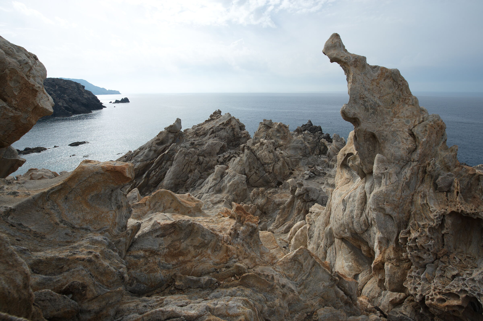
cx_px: 242
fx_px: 188
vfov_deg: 81.1
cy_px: 160
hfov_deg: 104.3
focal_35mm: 14
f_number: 11
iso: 200
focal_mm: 14
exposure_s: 1/320
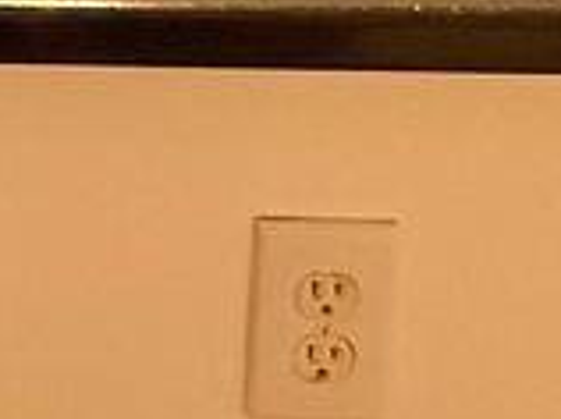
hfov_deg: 19.3
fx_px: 1473
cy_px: -756
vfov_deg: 11.4
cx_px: -234
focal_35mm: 91
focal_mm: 2.22
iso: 640
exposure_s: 1/60
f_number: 2.2
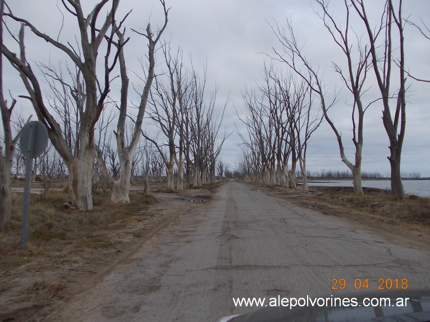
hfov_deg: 63.5
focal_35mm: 28
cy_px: 161
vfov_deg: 49.7
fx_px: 348
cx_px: 215
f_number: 2.7
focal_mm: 4
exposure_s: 1/250
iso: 80
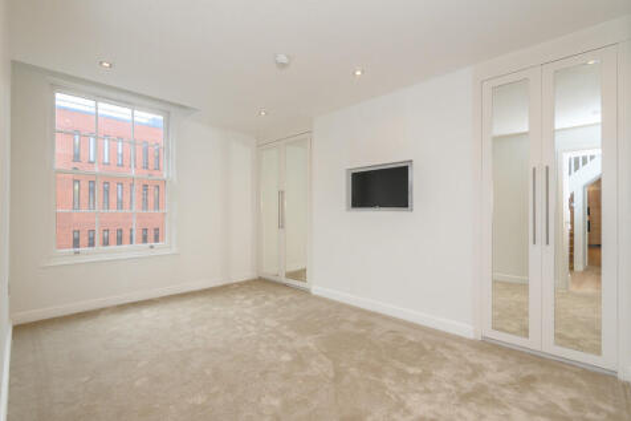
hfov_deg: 96.8
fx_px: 280
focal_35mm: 16
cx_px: 316
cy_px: 210
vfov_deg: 73.7
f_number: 8
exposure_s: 1/100
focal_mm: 16
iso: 640
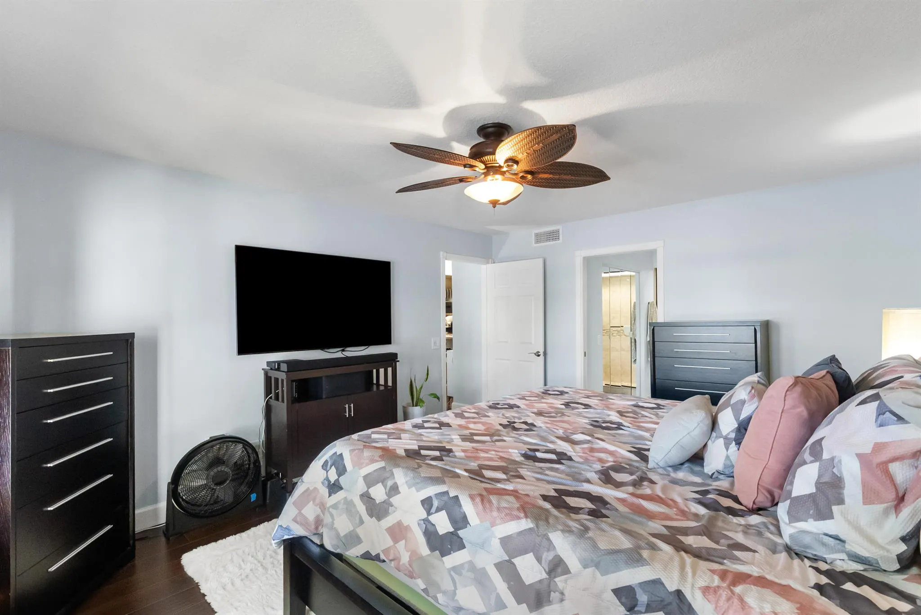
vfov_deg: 73.8
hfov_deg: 96.7
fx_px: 409
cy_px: 308
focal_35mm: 16
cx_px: 460
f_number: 9
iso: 6400
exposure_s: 1/50
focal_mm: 16
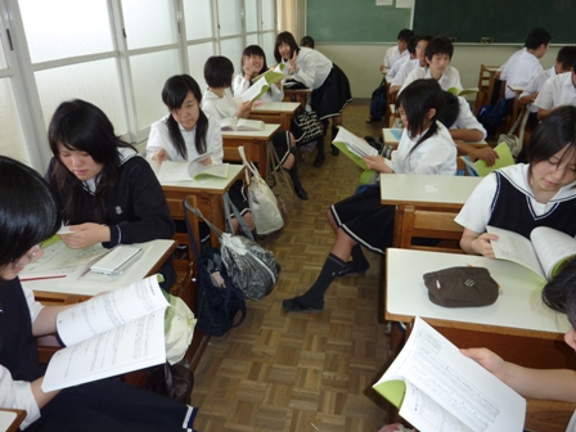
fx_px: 416
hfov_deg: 69.4
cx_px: 288
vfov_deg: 54.9
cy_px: 216
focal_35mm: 25
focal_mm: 4.1
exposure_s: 1/30
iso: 80
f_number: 3.3
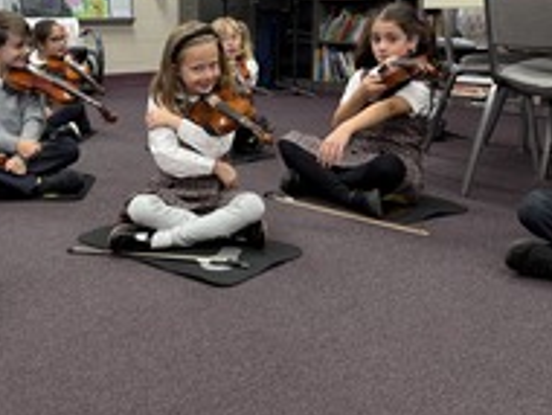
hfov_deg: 41.5
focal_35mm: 44
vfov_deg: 32.3
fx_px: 703
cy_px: 104
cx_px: 132
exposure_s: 1/60
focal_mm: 6.76
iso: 200
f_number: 1.78
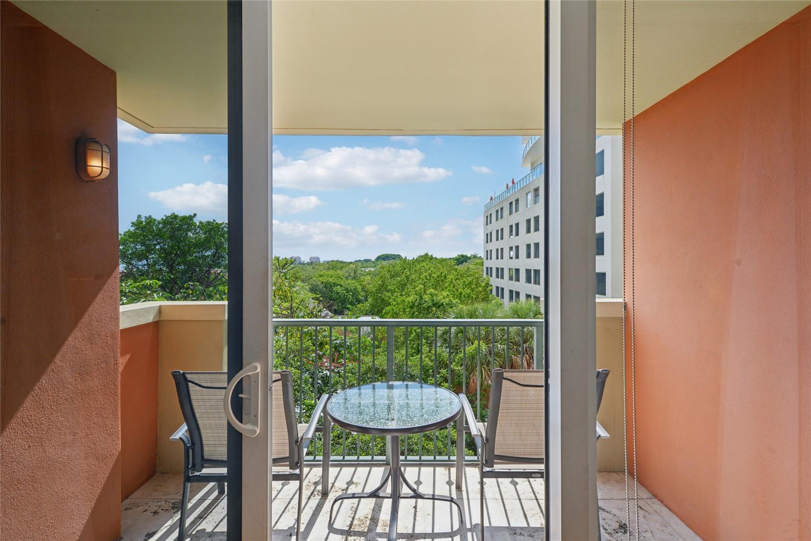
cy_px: 270
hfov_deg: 96.7
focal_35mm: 16
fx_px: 360
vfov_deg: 73.8
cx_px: 406
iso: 200
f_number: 8
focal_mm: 16
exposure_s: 1/200
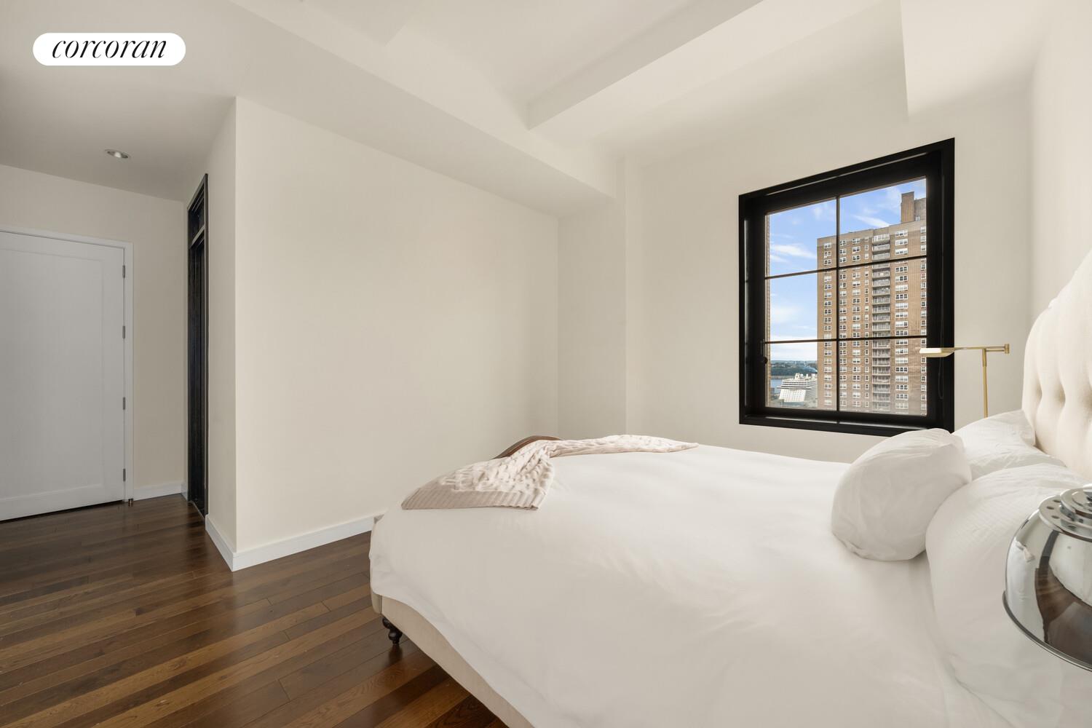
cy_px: 364
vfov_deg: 85.4
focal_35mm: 13
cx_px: 546
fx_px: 394
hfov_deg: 108.3
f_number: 18
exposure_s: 1/5
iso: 1000
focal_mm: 13
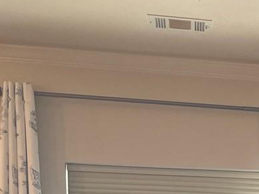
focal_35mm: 131
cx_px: 531
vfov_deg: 10.7
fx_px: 980
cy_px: 332
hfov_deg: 12.9
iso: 125
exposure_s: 1/120
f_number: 1.6
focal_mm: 5.1
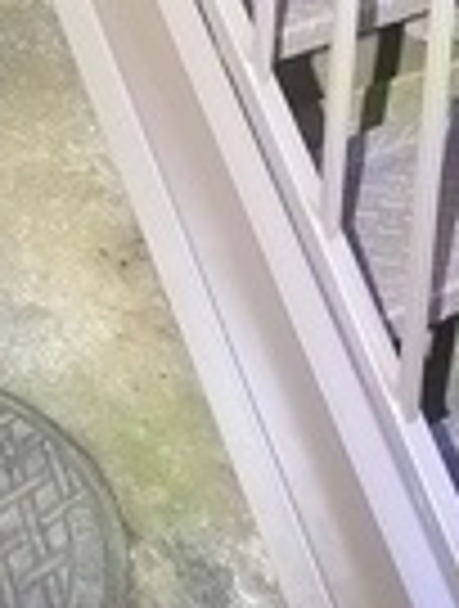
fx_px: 2182
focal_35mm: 124
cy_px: -730
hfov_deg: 11.9
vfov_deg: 13.0
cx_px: 47
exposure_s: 1/100
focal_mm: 5.1
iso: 400
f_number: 2.8
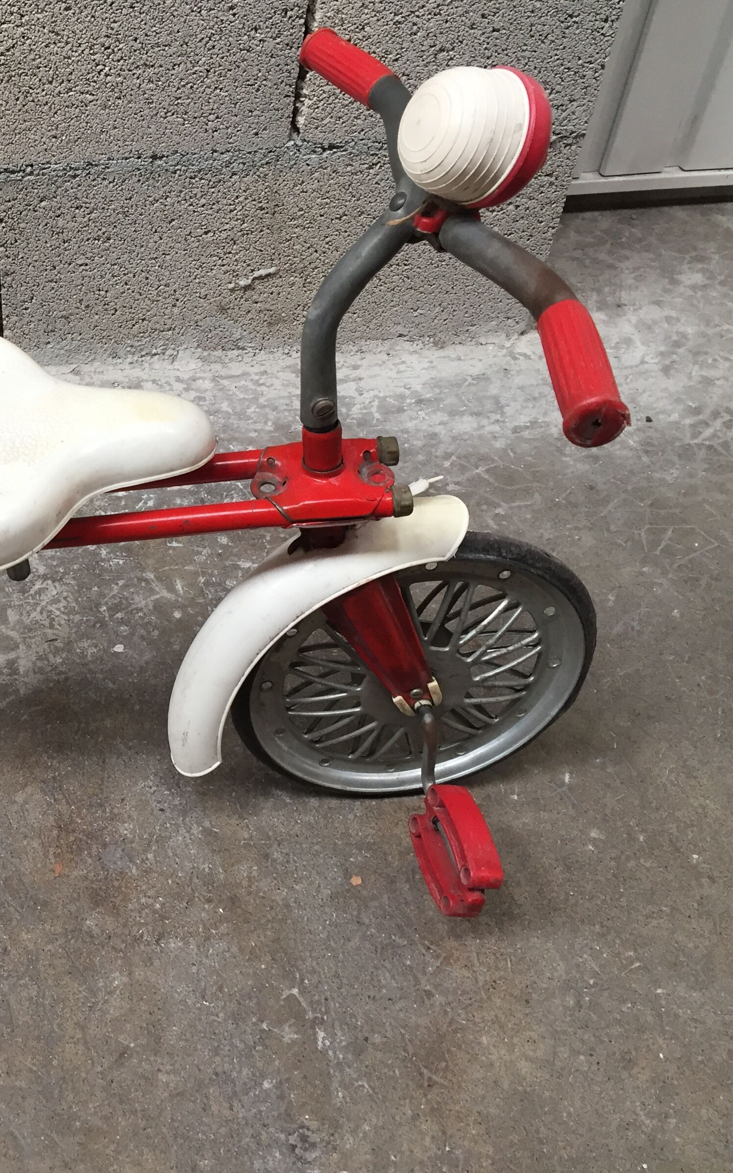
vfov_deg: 47.2
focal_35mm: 42
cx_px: -8
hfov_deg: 28.6
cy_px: 596
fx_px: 1343
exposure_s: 1/33
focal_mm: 4.15
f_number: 2.2
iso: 50
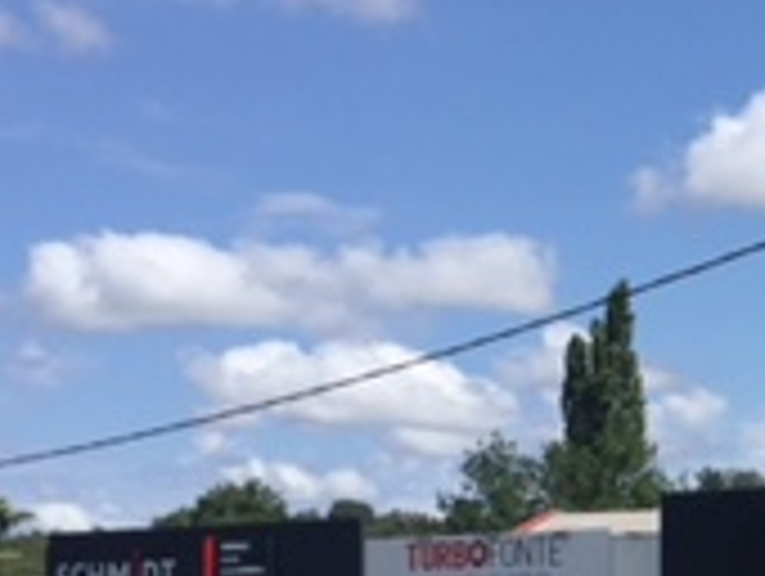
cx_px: 1125
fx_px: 2412
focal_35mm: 109
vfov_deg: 13.3
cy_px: 693
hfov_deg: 16.5
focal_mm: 4.15
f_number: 2.2
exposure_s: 1/3300
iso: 32
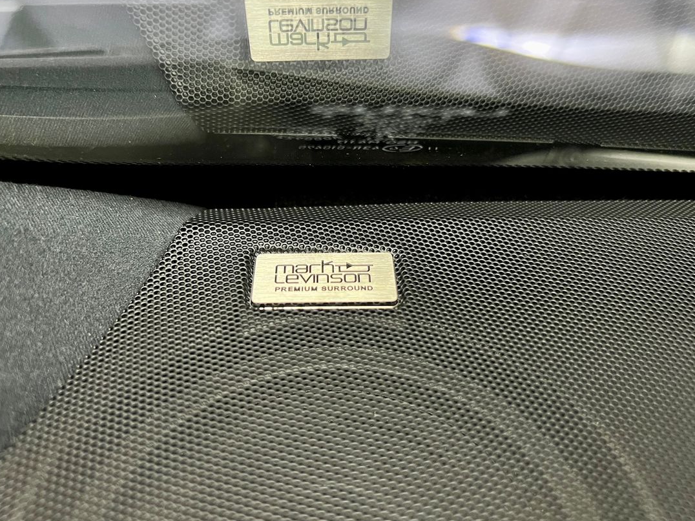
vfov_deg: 48.2
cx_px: 341
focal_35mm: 29
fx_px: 582
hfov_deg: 61.7
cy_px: 252
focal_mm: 5.7
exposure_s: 1/40
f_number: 1.5
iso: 640
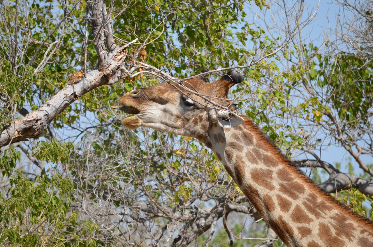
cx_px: 186
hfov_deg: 4.6
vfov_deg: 3.0
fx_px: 4653
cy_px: 124
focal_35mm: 450
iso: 200
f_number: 6.3
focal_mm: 300
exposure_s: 1/640
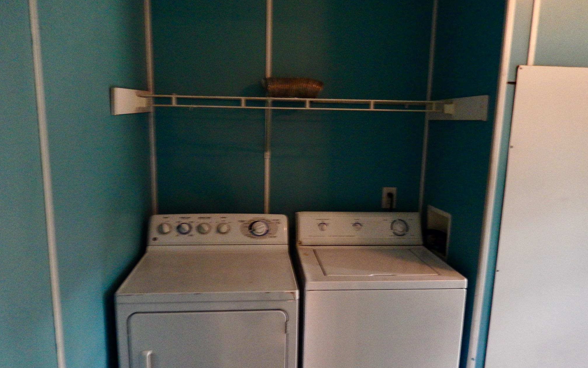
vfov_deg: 45.9
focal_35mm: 27
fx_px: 433
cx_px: 299
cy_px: 203
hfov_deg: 68.4
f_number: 3.4
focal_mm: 4.5
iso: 250
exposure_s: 1/30
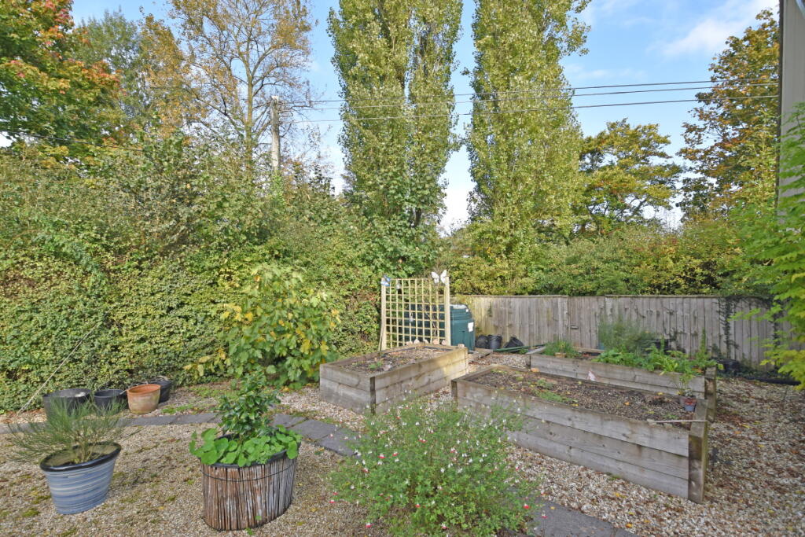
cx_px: 402
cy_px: 268
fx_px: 335
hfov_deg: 100.4
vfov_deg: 77.3
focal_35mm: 15
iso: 200
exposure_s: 1/250
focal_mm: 10
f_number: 5.6
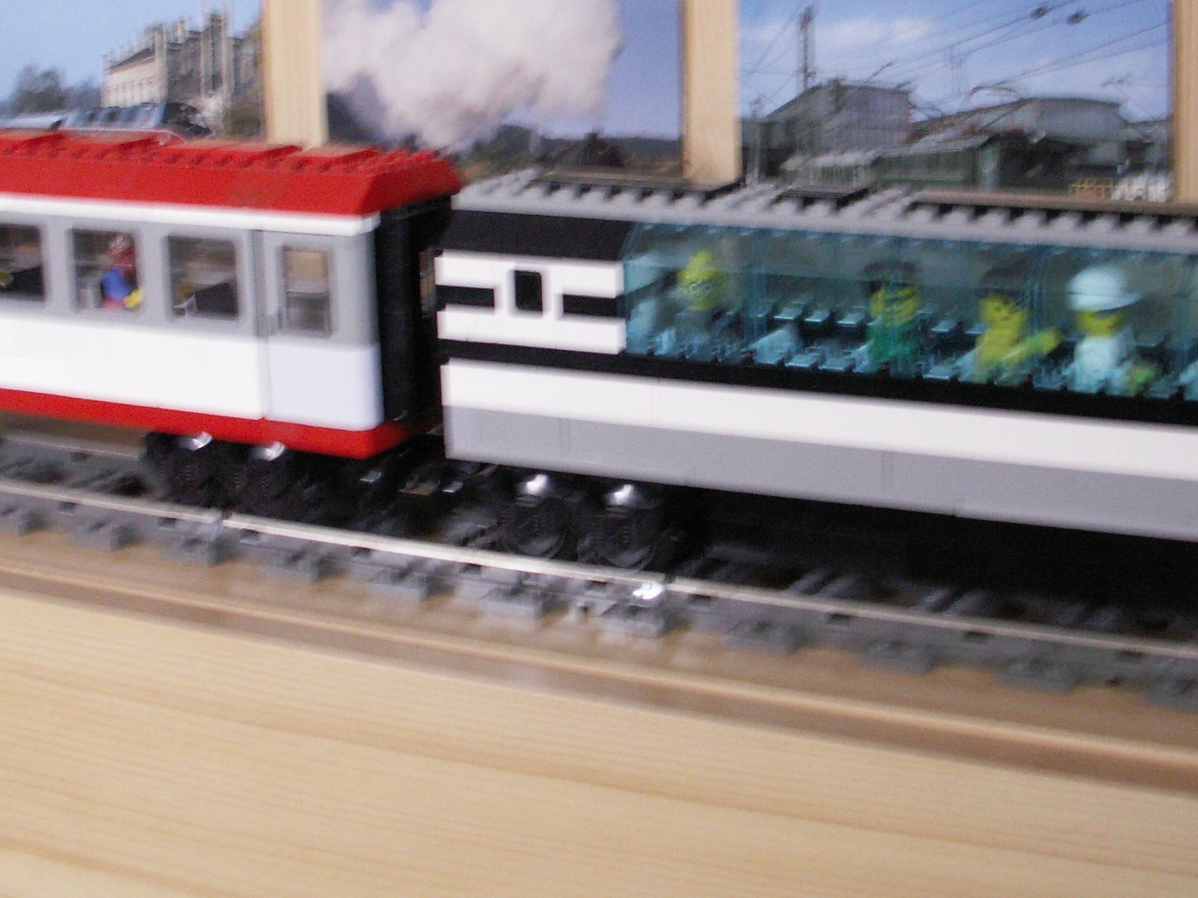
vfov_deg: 23.2
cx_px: 771
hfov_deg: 30.6
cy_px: 287
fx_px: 2180
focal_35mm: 63
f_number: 2.8
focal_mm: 5.86
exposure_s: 1/13
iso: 160
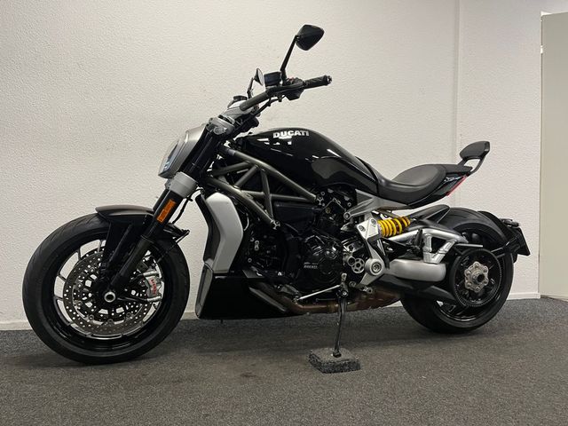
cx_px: 284
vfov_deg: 53.1
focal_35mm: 26
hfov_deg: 67.3
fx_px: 427
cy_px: 213
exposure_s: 1/50
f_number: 1.6
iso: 80
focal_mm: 5.1
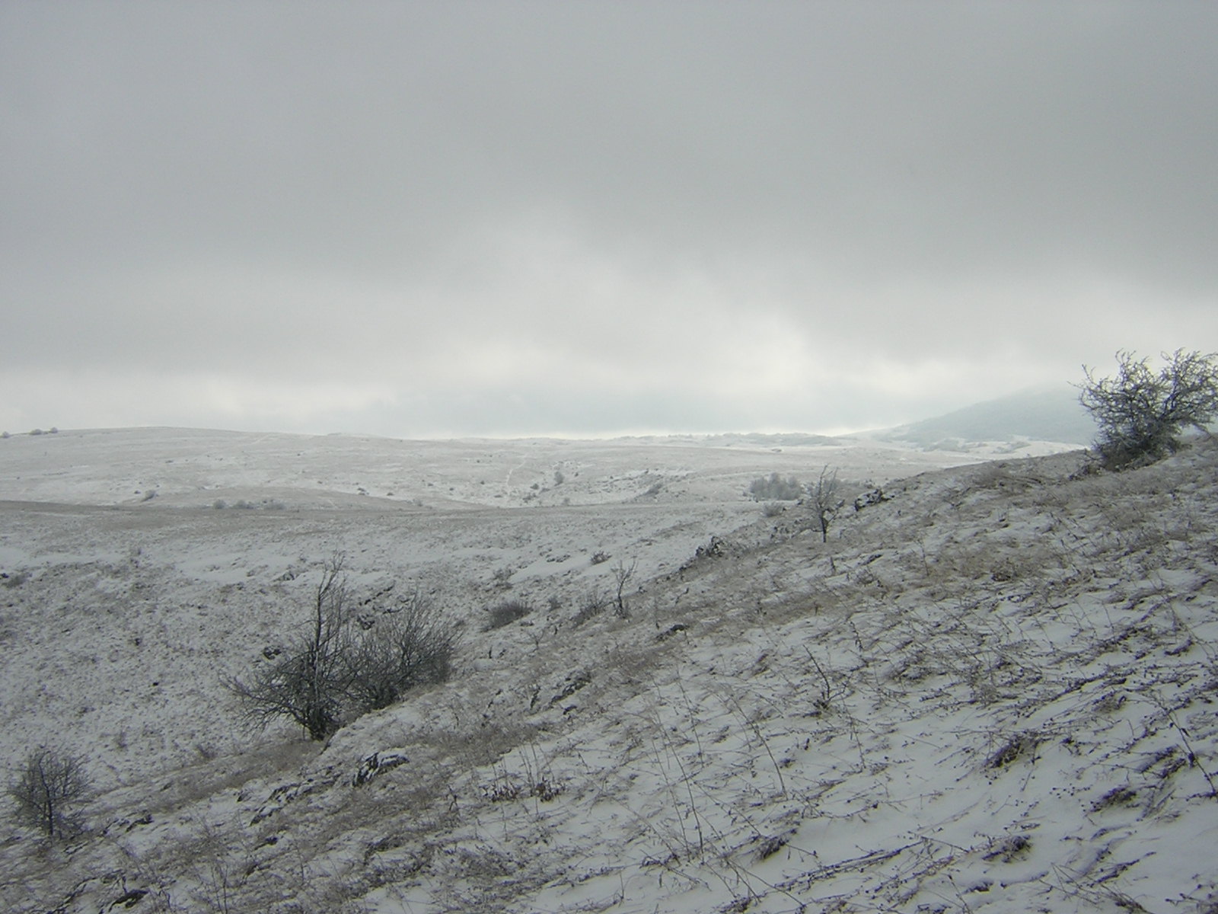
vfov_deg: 39.7
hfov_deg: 51.4
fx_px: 1267
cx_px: 609
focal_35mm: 36
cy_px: 457
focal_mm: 4.7
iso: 100
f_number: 5.2
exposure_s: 1/297
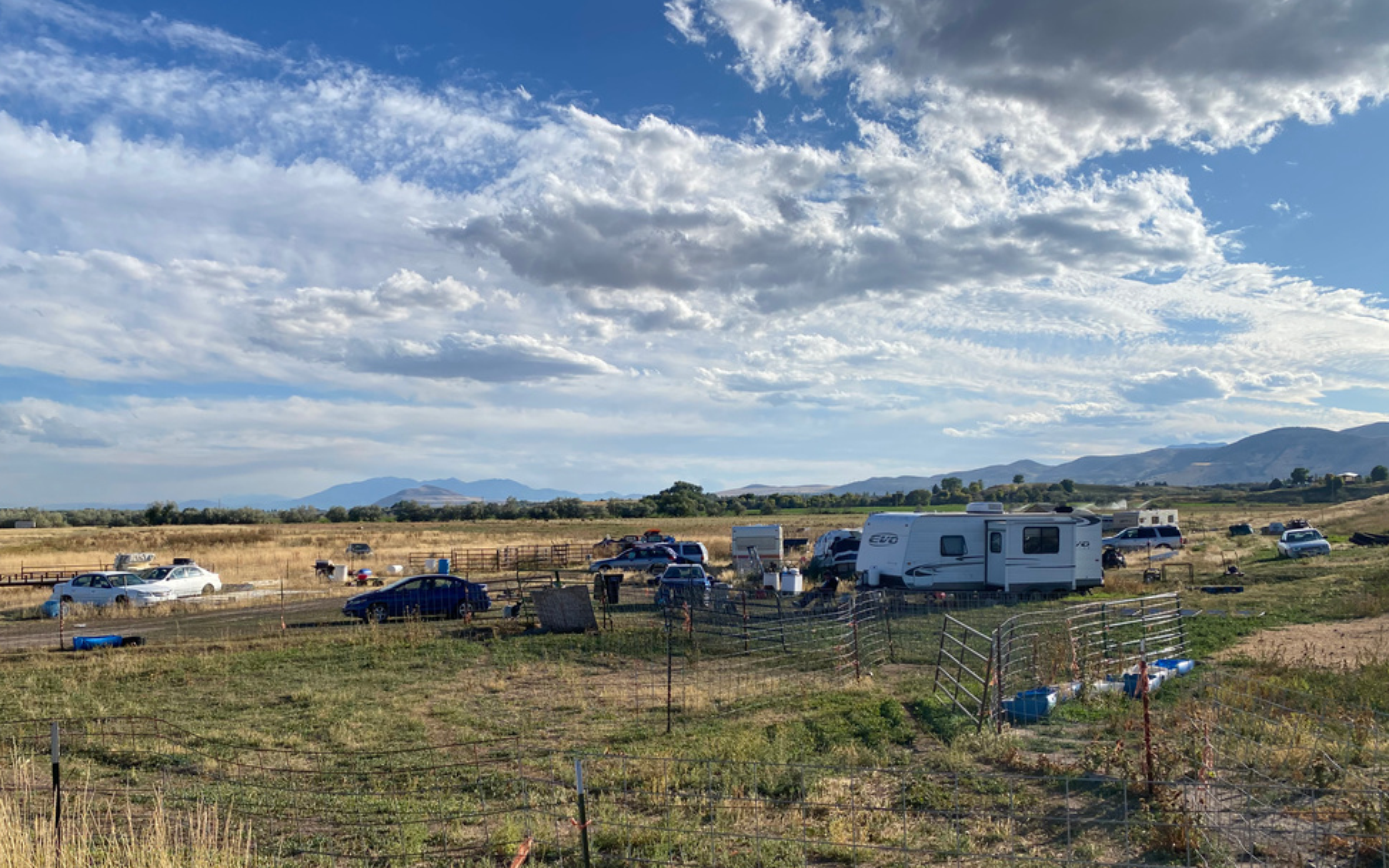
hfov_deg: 64.6
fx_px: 1098
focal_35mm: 29
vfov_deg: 42.9
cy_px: 534
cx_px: 664
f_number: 1.8
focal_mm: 4.25
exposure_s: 1/5025
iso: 32
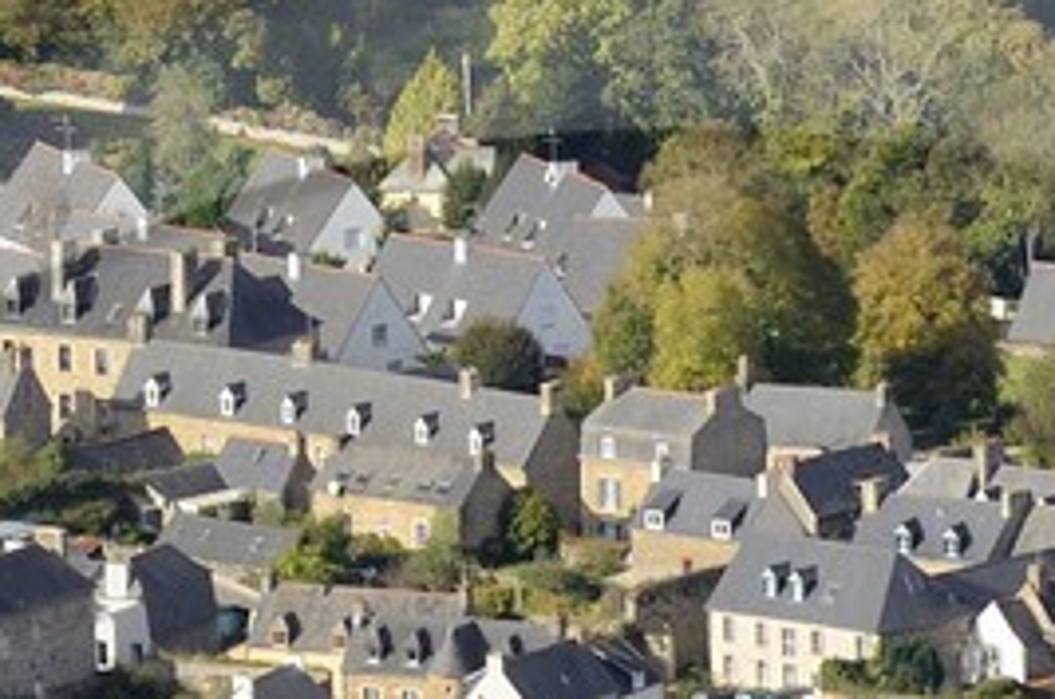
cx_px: 680
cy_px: 1588
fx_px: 23695
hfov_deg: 2.6
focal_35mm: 810
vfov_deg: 1.7
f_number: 10
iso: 800
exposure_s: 1/1000
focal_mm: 135
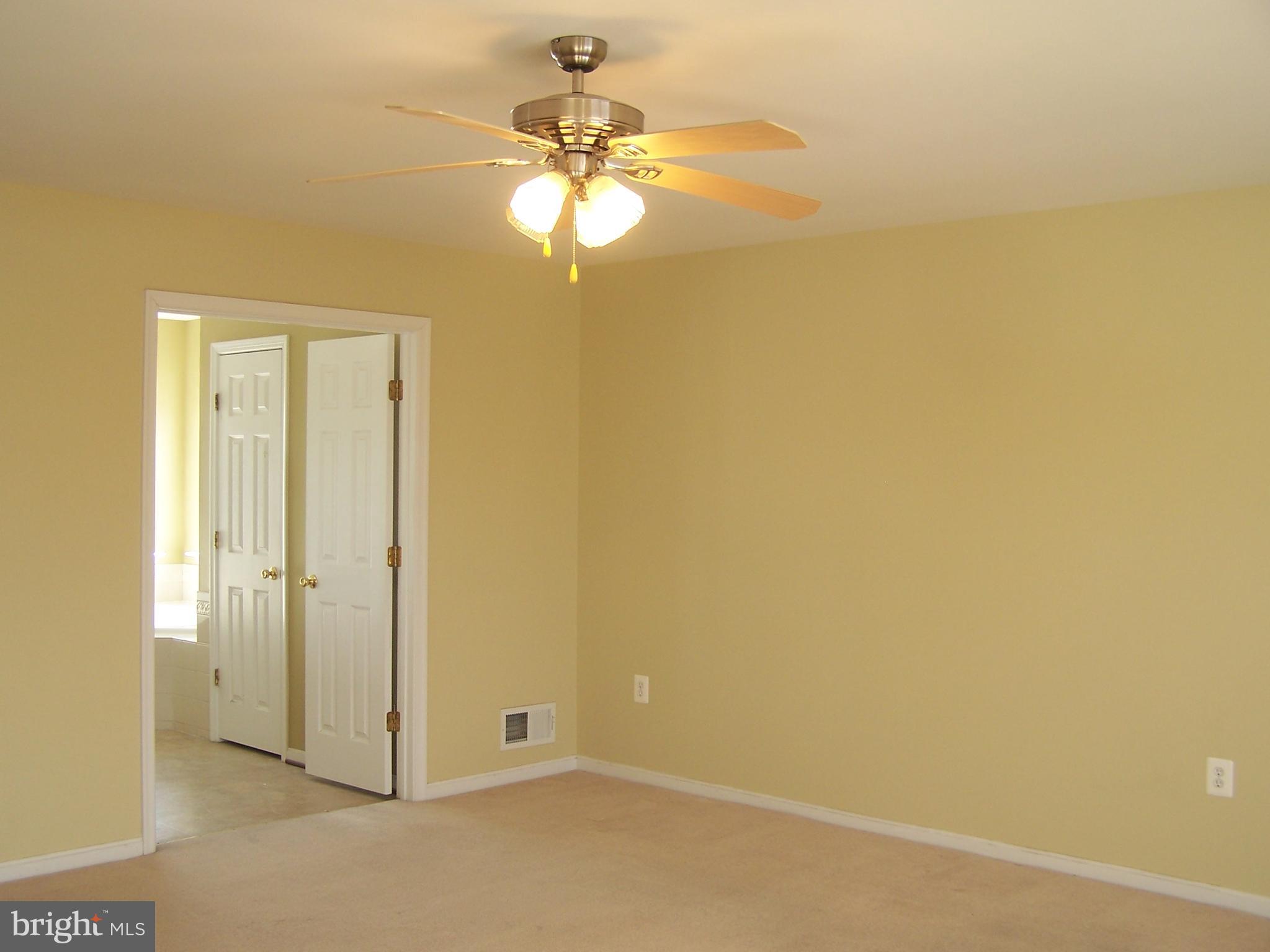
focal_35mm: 38
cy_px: 476
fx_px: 1394
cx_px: 635
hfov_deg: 49.0
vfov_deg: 37.7
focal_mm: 6.3
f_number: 2.8
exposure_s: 1/60
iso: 80
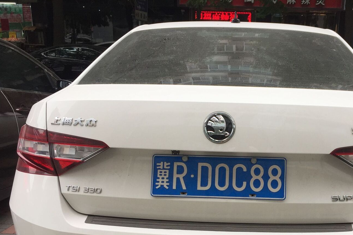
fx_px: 441
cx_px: 236
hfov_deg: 43.0
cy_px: 195
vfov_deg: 29.1
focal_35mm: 45
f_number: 2.2
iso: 32
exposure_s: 1/608
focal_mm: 4.15
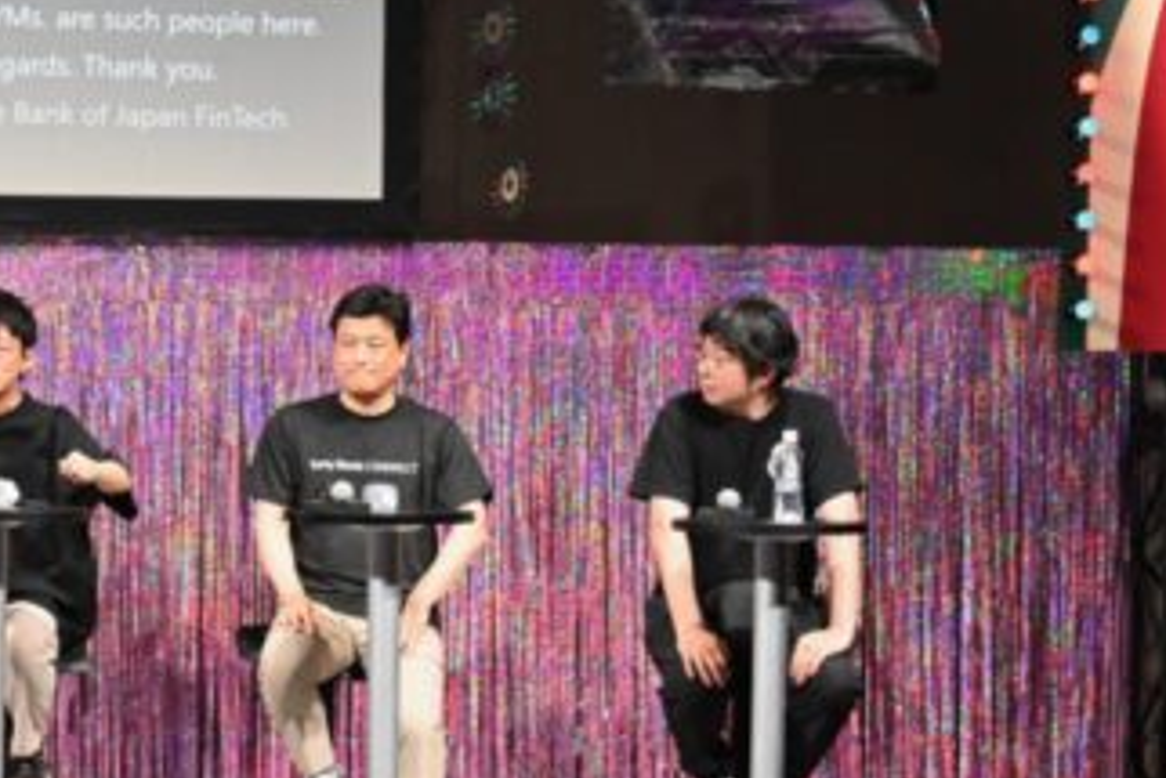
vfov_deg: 11.0
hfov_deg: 16.1
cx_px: 43
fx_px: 4056
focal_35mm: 125
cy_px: 503
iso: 2500
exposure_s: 1/125
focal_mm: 35
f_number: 5.3
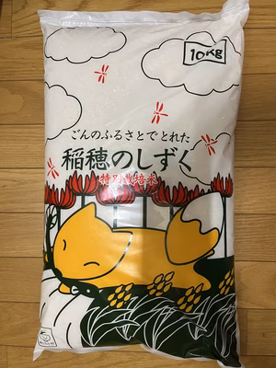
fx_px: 276
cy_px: 184
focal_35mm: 26
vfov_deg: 67.3
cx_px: 138
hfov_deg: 53.1
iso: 320
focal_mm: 5.1
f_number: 1.6
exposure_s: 1/60
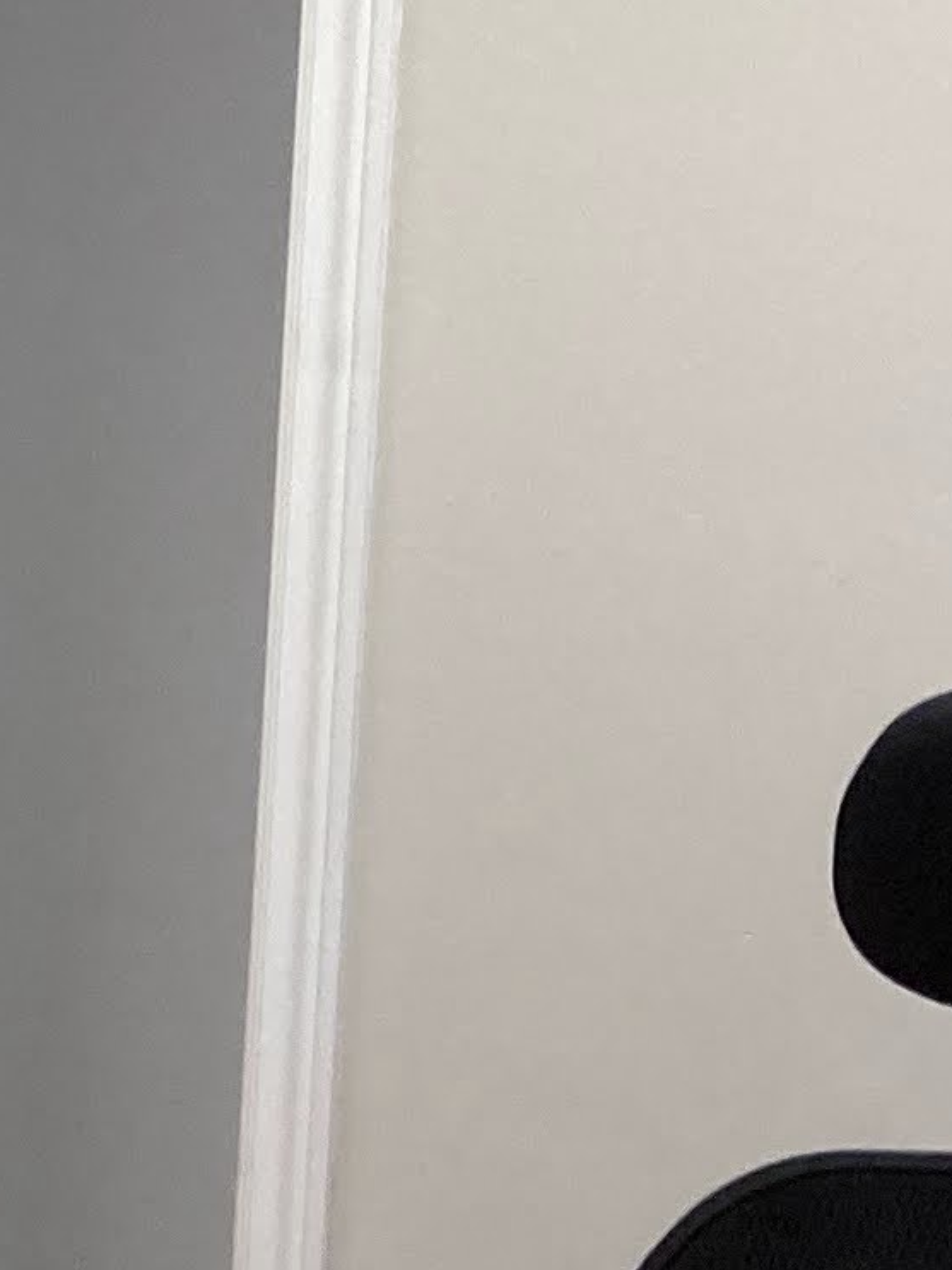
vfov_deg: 13.0
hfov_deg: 7.6
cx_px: -2470
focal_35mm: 152
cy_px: 903
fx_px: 5575
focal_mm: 3.99
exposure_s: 1/60
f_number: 1.8
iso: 100
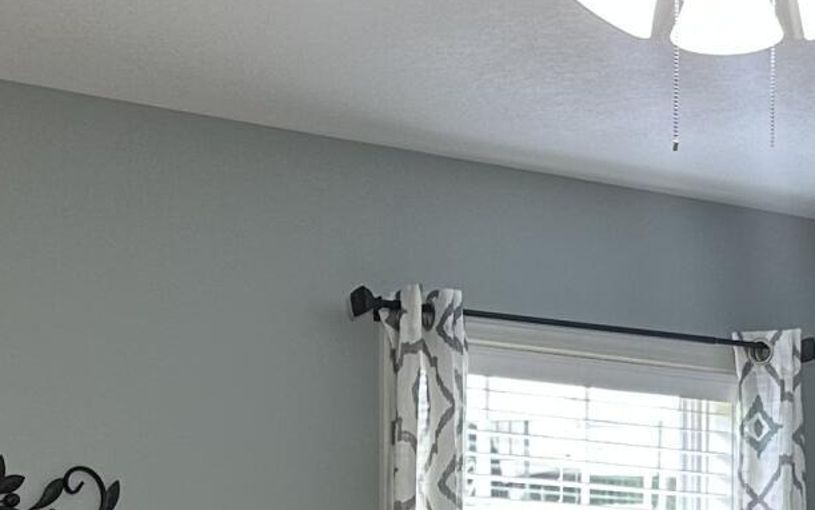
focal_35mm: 125
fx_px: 2777
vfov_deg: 10.1
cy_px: 778
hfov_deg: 16.6
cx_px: 602
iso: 125
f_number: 1.78
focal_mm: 6.86
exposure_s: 1/60
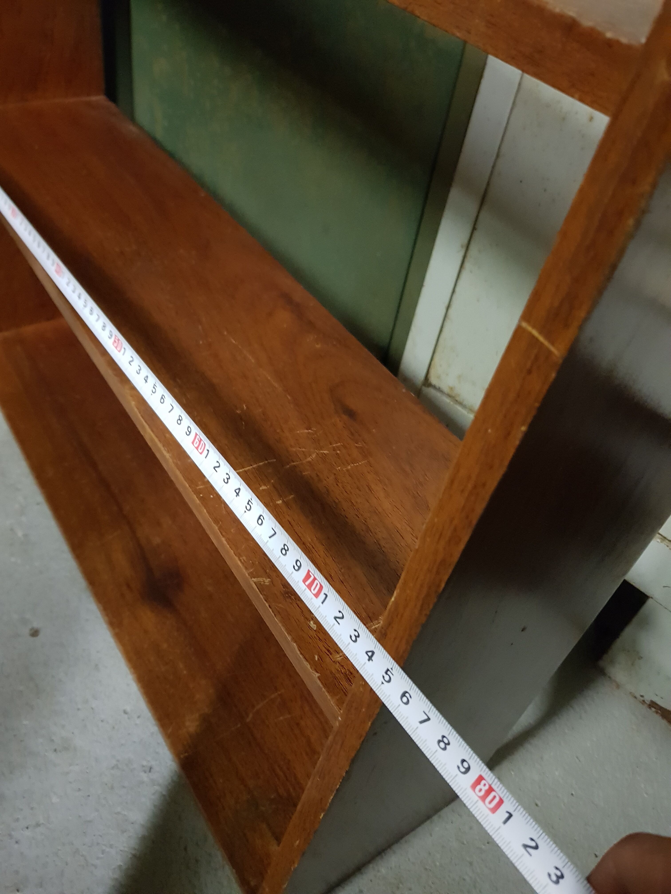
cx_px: 336
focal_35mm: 26
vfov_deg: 67.3
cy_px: 447
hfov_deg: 53.1
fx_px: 672
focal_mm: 4.2
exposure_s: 1/10
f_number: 1.7
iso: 640
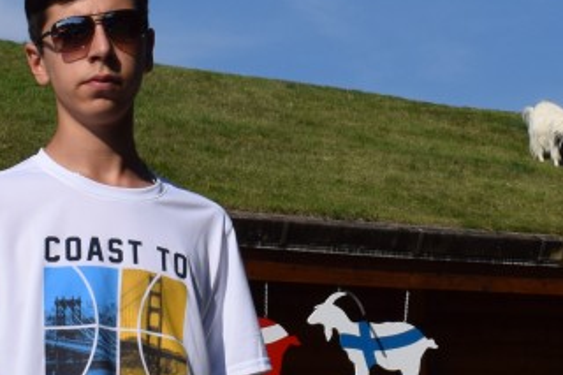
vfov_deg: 11.9
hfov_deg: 18.0
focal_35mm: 114
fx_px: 1782
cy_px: -16
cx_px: 273
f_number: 11
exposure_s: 1/500
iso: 200
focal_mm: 18
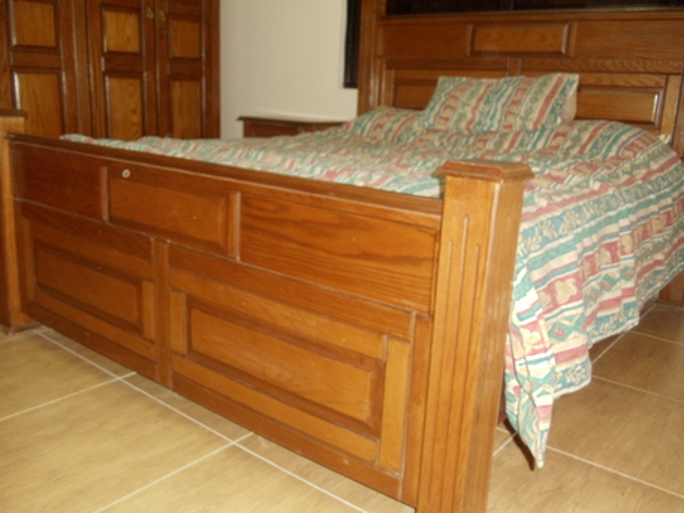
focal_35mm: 44
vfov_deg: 32.9
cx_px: 342
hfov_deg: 42.9
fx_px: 870
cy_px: 256
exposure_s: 1/30
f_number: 3.5
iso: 400
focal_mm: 6
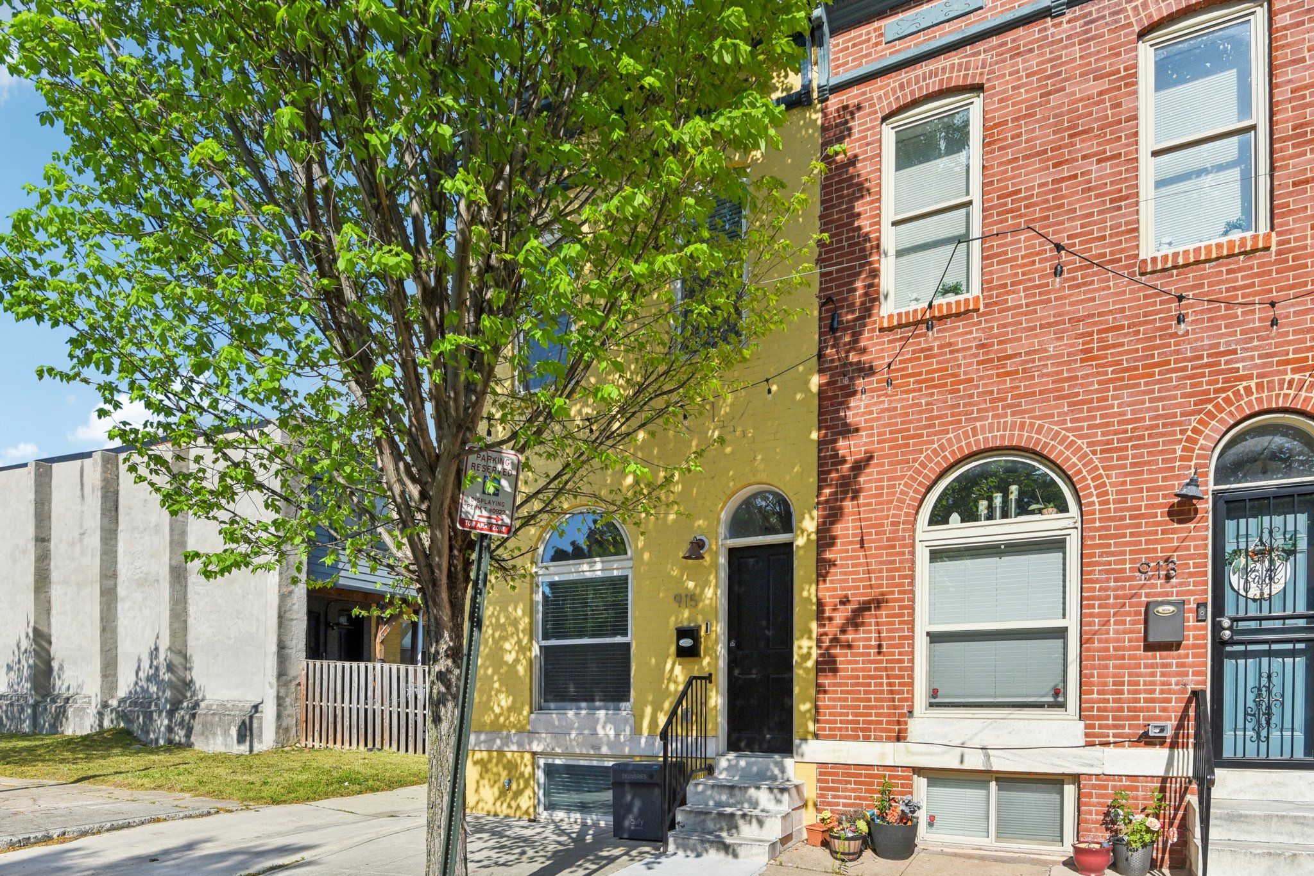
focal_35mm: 19
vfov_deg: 64.5
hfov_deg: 86.9
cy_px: 438
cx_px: 657
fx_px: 693
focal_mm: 19
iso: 400
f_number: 8
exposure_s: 1/2000
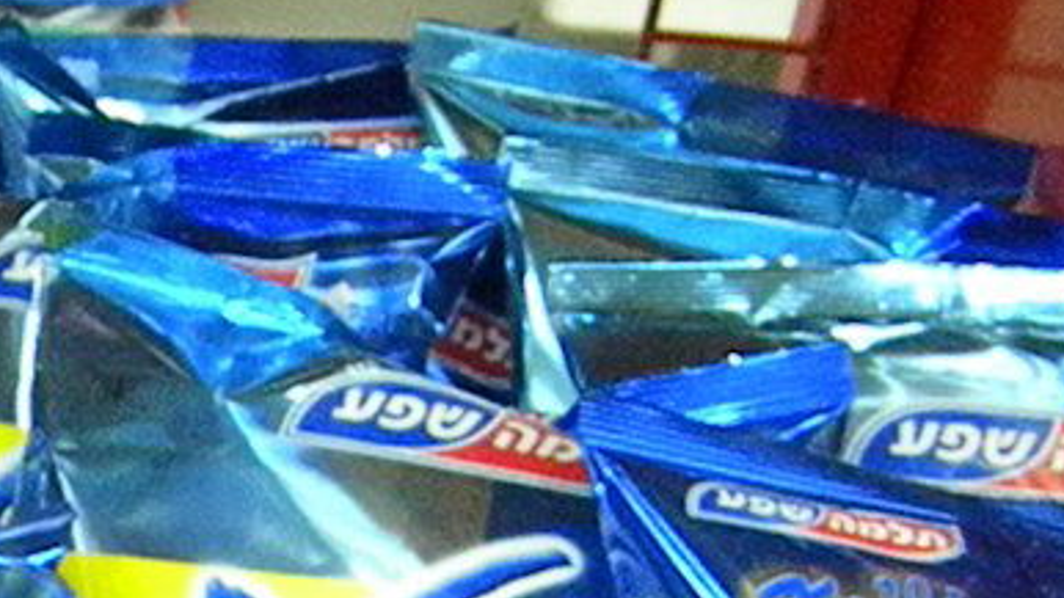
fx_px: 2285
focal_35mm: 81
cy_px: 931
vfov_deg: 13.9
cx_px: -287
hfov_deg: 23.4
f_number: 3.5
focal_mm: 5
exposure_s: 1/30
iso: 3200
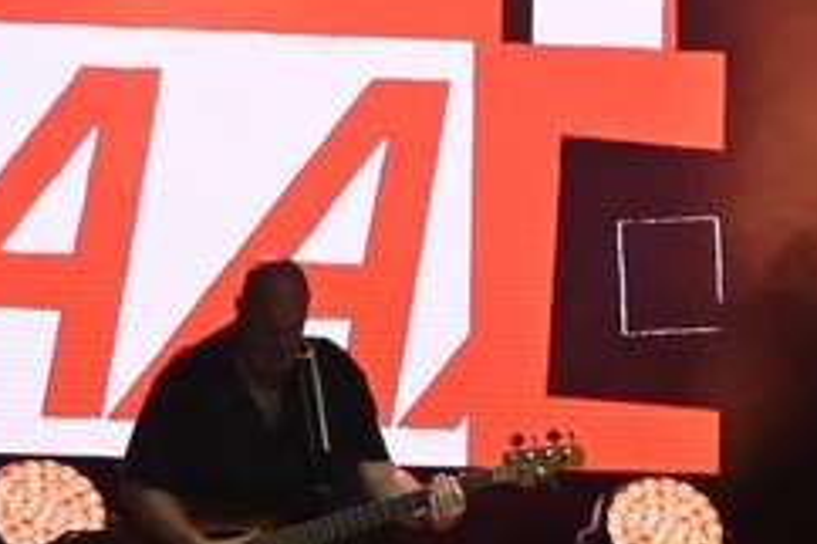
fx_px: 11248
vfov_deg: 2.8
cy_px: -3
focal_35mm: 496
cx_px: 1087
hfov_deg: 4.1
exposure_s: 1/200
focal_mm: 50
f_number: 5
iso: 4000
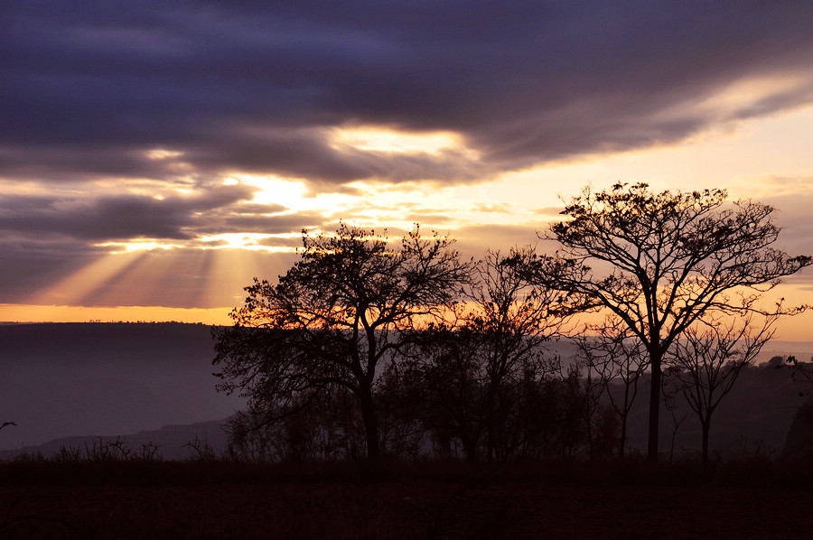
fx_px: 1963
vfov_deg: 15.7
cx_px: 406
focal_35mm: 87
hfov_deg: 23.4
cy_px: 270
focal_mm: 58
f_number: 11
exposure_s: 1/320
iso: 200
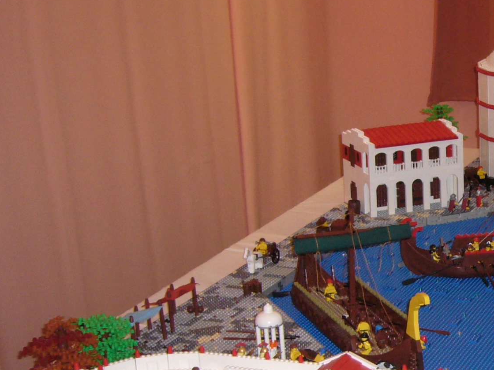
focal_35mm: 80
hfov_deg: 22.9
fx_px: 1142
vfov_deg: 18.4
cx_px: 549
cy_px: 226
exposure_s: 1/30
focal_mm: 5.8
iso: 160
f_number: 2.8
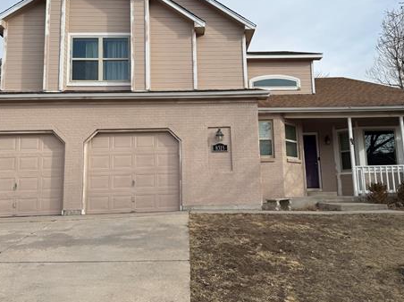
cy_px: 136
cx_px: 208
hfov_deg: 54.0
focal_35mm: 34
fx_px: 396
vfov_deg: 41.7
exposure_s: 1/3597
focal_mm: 6.76
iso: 80
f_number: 1.78
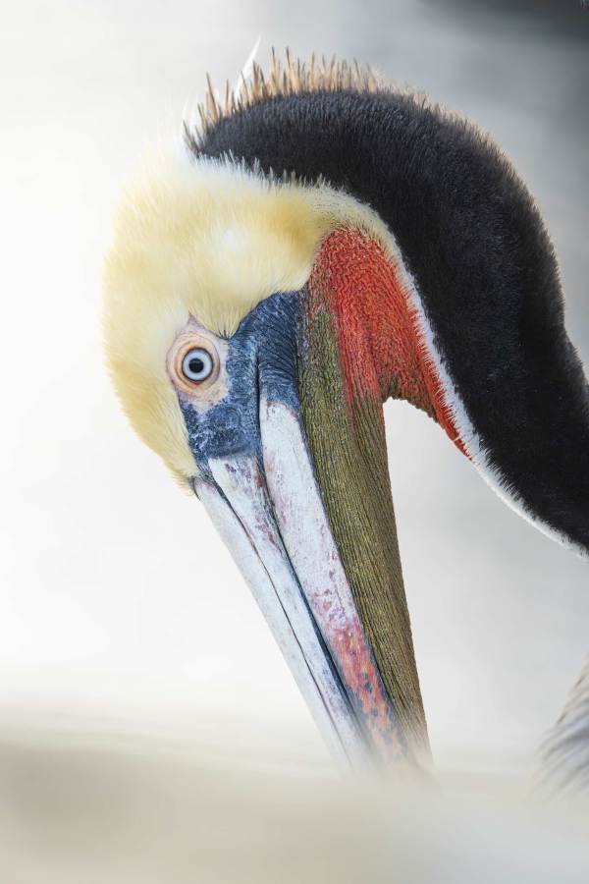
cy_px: 442
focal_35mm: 581
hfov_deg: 2.4
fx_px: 14258
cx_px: 294
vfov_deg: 3.5
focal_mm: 581
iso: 2000
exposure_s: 1/500
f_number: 8
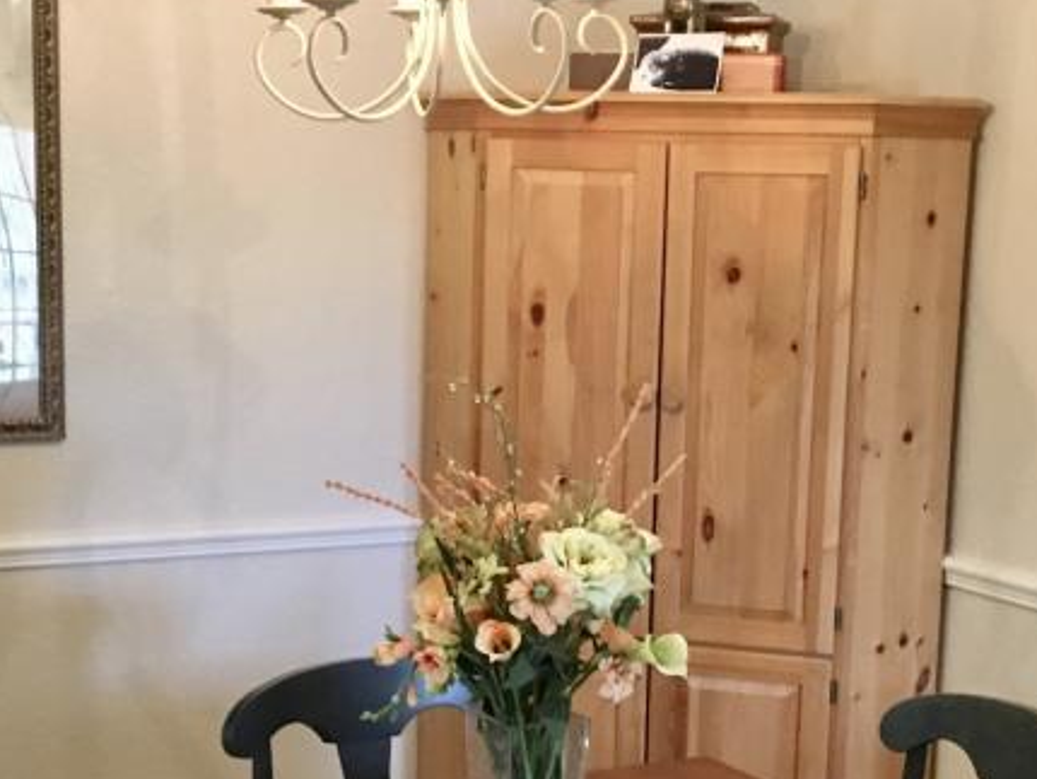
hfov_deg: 28.1
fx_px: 2068
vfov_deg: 21.1
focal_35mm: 69
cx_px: 533
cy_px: 596
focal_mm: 4.15
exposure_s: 1/15
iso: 200
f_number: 2.2
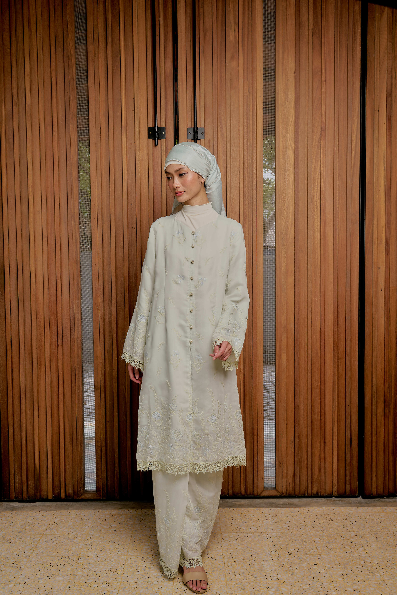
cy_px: 298
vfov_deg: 54.4
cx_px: 198
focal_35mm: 35
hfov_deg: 37.8
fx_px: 579
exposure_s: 1/125
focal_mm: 35
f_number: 8
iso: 200
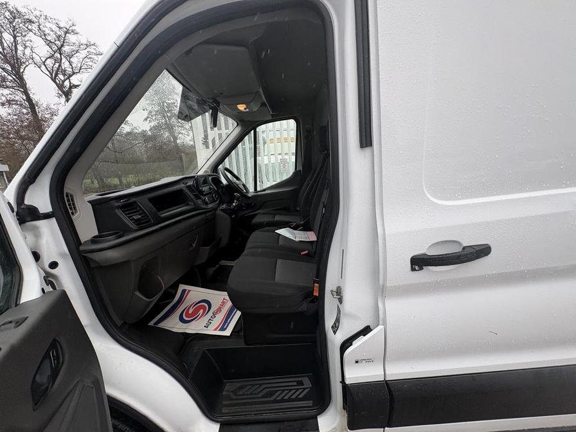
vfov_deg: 85.7
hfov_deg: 102.1
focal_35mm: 14
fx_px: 233
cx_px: 288
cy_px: 216
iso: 40
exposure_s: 1/197
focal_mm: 2.22
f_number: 2.2
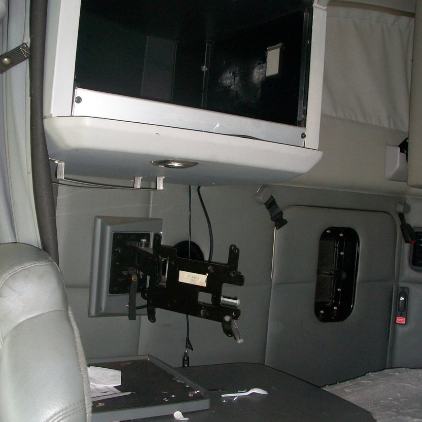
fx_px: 565
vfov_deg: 40.9
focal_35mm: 41
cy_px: 194
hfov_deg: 40.9
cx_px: 211
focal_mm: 5.7
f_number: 2.8
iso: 120
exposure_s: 1/60
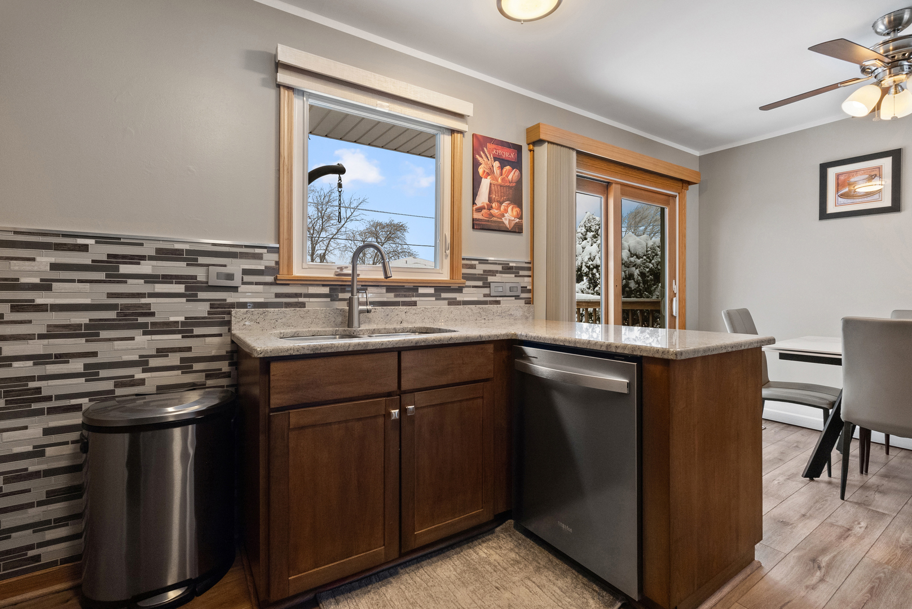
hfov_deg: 96.7
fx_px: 406
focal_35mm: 16
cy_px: 304
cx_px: 456
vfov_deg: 73.8
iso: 640
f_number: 8
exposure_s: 1/1.67
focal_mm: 16
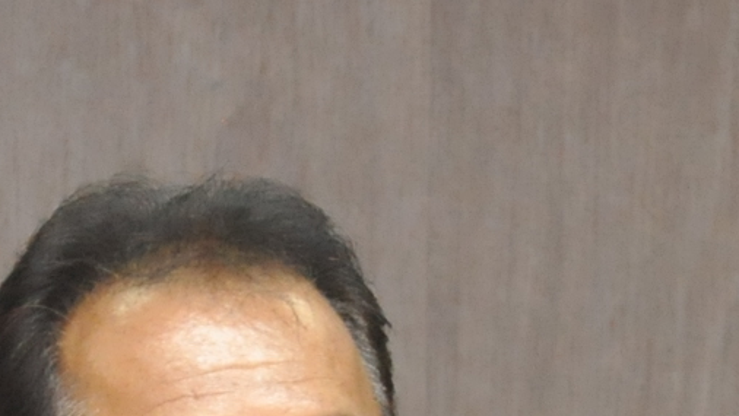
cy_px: 677
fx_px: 13686
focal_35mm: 698
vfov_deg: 1.7
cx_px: 145
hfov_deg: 3.1
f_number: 5.6
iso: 2000
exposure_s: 1/60
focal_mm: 105
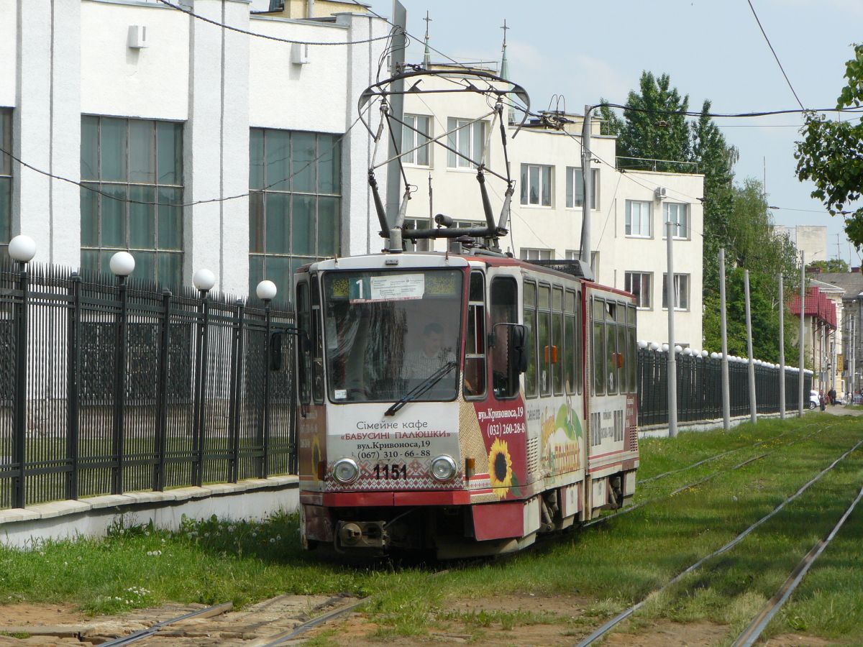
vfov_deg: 8.7
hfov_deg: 11.6
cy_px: 324
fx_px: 4263
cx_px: 432
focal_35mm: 171
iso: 100
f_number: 5.6
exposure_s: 1/400
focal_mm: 28.6
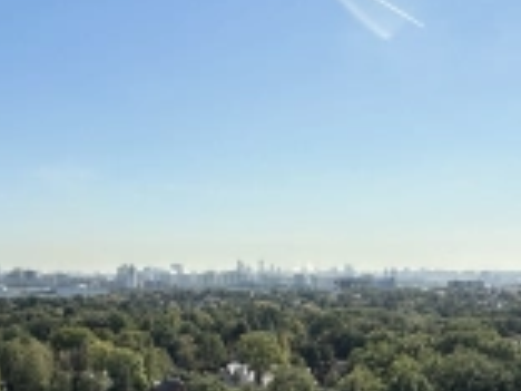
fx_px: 843
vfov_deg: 25.9
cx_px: 107
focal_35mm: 56
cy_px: 267
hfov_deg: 33.4
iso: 50
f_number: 2.2
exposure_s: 1/2092
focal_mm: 2.22
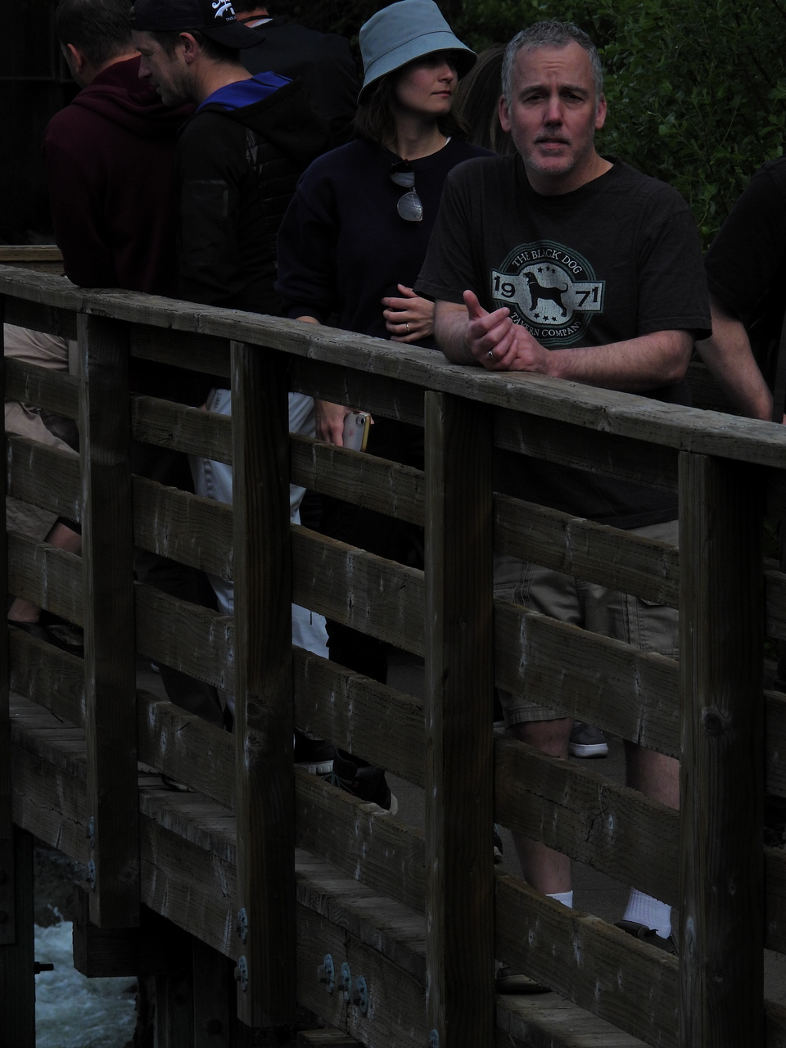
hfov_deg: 6.2
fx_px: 7266
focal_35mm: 240
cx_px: 393
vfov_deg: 8.2
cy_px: 524
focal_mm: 42.8
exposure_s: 1/1600
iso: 100
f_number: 4.5
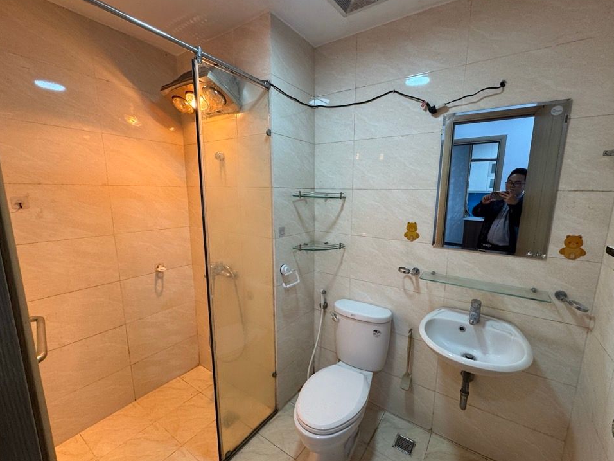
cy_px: 238
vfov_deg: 81.7
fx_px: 266
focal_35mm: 15
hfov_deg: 98.1
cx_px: 326
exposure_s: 1/100
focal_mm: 2.22
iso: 125
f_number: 2.2
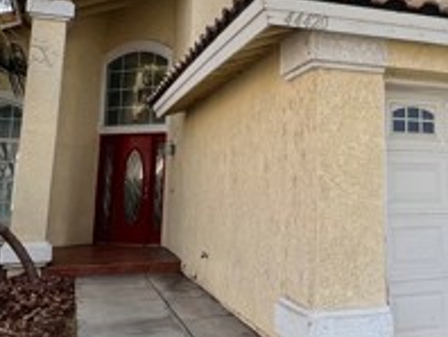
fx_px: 544
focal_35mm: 42
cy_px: 100
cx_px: 342
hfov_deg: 43.2
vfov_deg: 33.9
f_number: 1.8
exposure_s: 1/779
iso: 32
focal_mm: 1.57
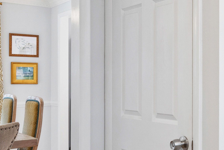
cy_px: 71
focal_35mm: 61
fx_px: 380
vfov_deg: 22.3
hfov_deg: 30.7
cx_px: 219
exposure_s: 1/5
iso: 100
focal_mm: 10
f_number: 8
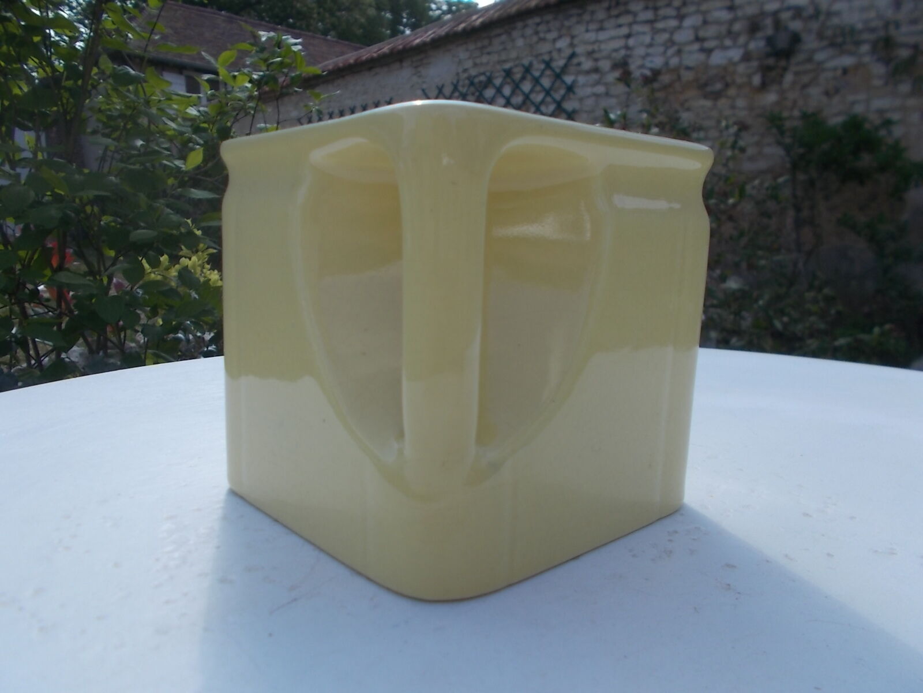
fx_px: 693
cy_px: 346
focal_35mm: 26
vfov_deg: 53.1
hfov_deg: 67.3
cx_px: 462
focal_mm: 4.6
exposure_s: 1/160
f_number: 8
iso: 80
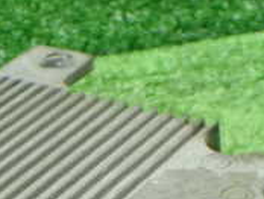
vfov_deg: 11.6
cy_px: 278
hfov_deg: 15.7
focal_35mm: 124
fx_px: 947
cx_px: 30
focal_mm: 6.37
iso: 800
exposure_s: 1/80
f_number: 2.5
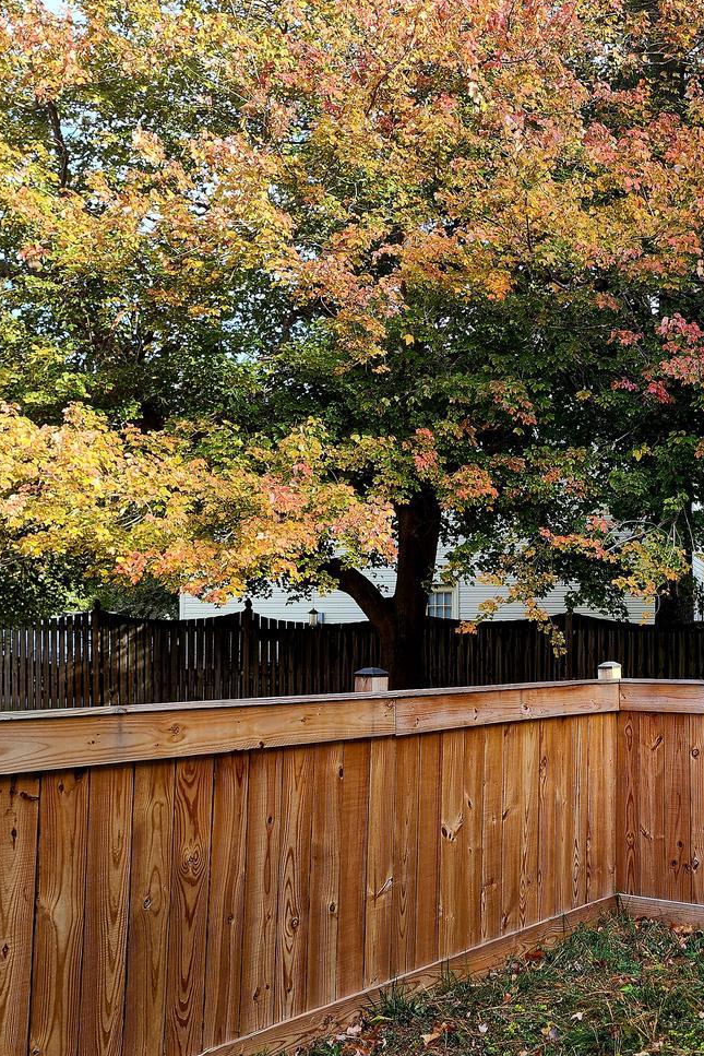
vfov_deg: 50.5
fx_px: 1114
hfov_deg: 33.9
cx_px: 572
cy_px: 603
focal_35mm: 38
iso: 16
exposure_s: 1/120
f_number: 1.8
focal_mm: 6.4
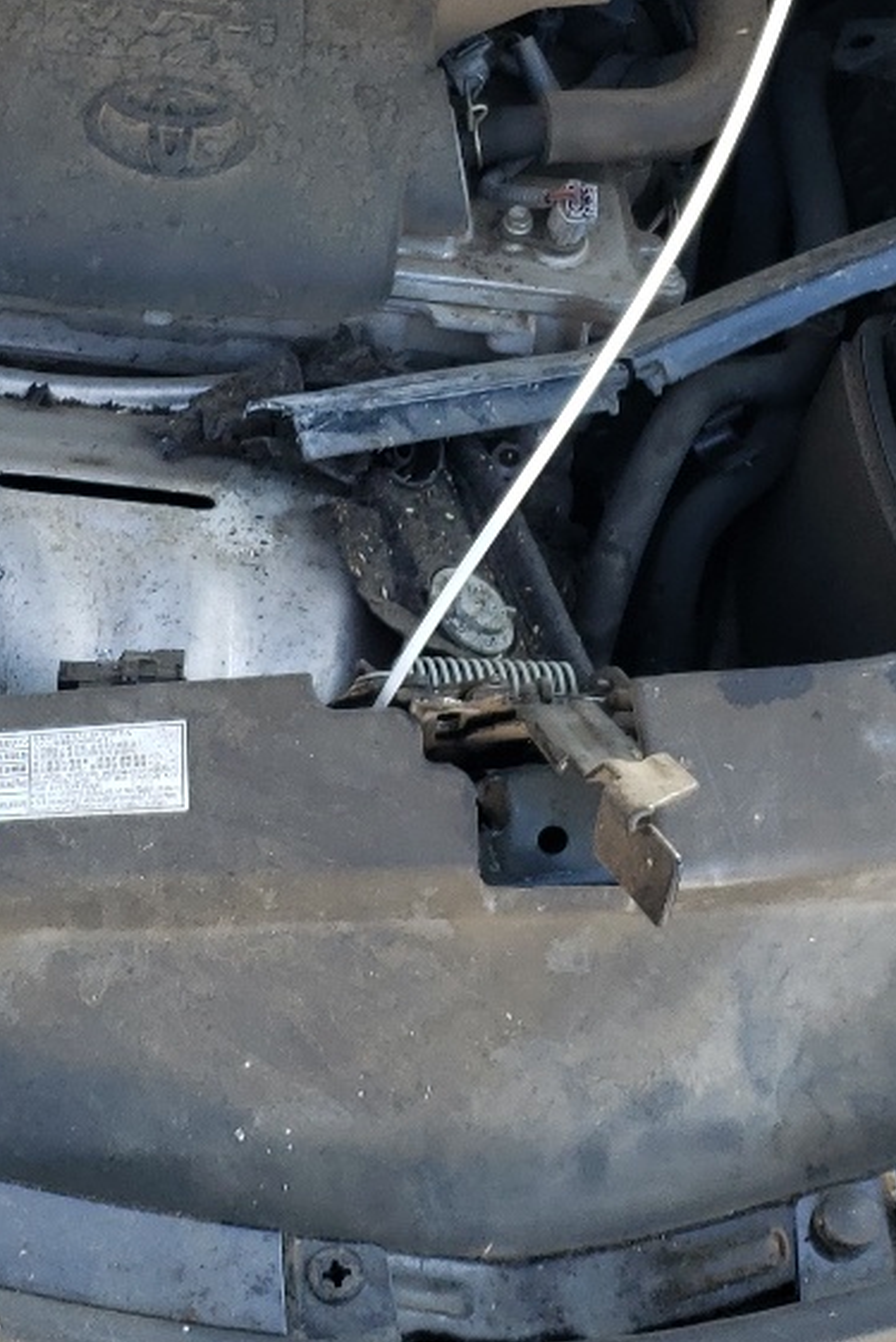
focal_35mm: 77
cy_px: 447
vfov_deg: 26.2
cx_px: 332
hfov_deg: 17.7
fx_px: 2873
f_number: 1.5
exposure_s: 1/303
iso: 50
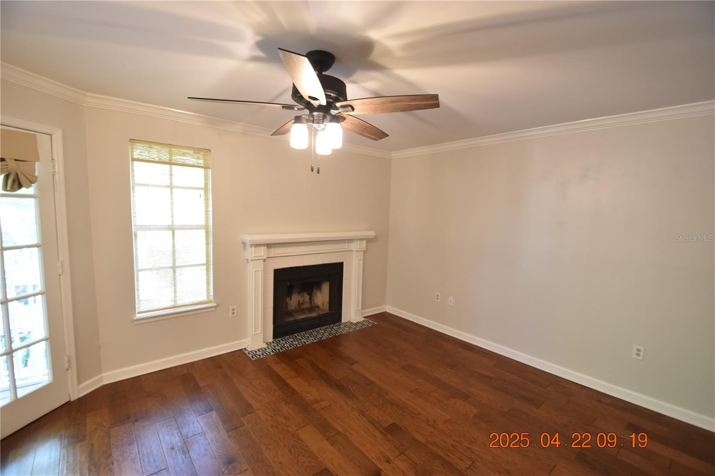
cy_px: 238
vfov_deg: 77.3
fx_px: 298
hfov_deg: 100.4
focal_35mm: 15
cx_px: 358
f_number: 4
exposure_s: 1/20
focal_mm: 10
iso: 800
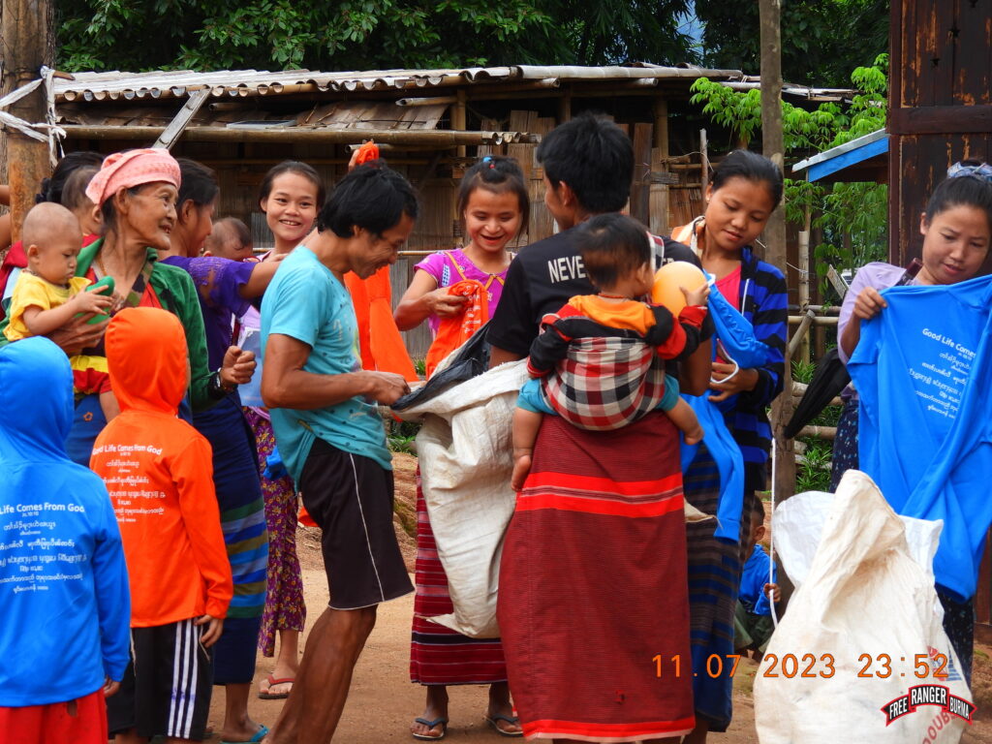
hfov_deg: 17.1
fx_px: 3296
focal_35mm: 115
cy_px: 372
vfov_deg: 12.9
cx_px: 496
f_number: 4
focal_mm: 20.5
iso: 100
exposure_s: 1/320
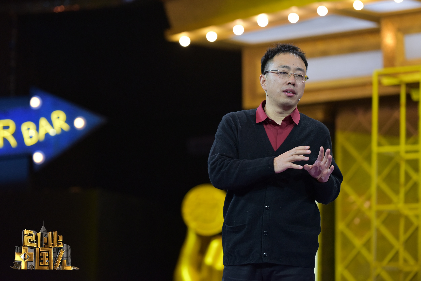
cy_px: 140
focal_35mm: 140
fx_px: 1637
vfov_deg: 9.8
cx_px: 210
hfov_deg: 14.7
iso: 1250
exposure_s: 1/200
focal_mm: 140
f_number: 2.8
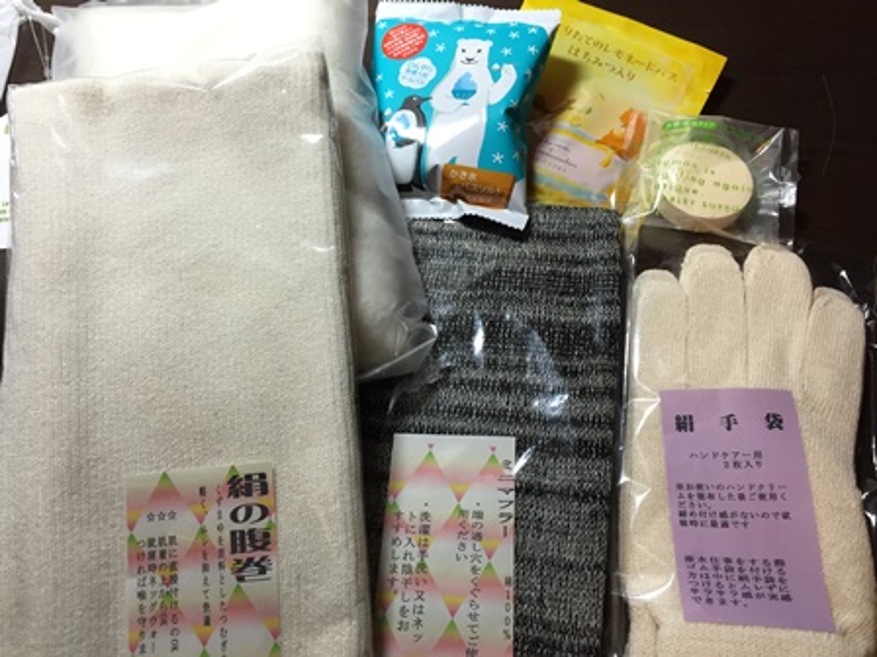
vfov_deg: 48.2
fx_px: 735
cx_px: 438
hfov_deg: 61.7
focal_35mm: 29
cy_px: 328
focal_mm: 4.15
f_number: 2.2
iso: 40
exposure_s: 1/30
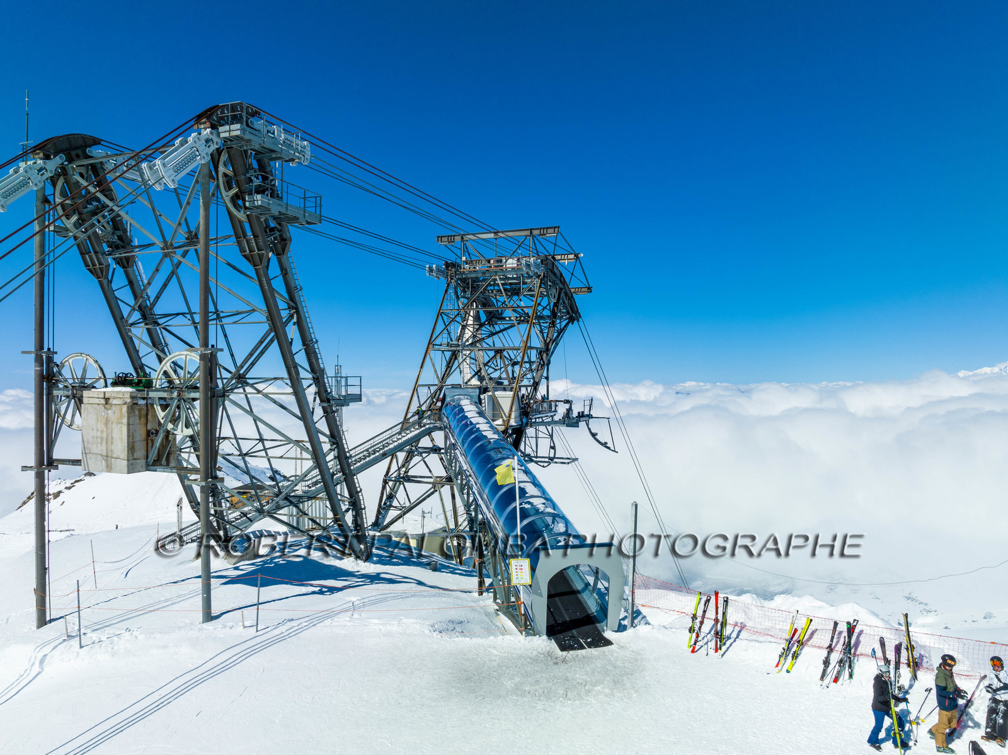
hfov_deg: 71.6
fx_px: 698
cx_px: 504
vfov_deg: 56.8
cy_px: 378
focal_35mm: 24
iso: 100
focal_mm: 12.3
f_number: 11
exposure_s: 1/320
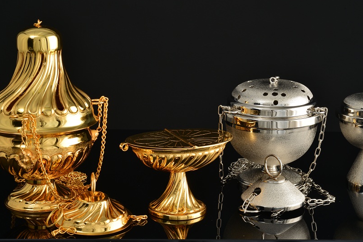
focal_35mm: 75
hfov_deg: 27.0
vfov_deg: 18.2
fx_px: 756
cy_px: 94
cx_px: 196
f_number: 20
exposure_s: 1/125
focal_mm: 60
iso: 125
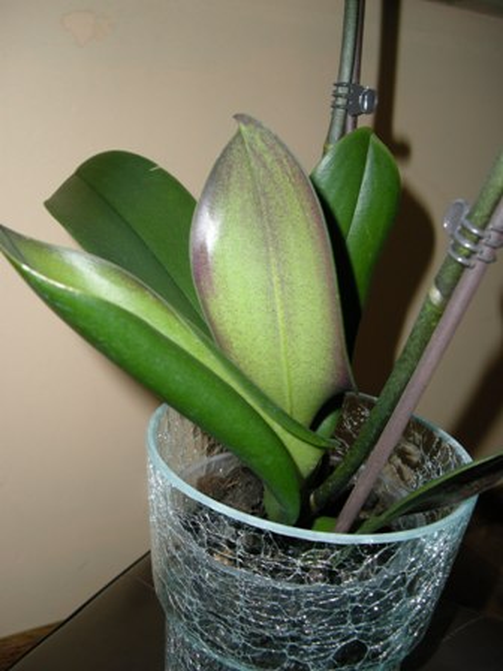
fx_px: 717
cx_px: 252
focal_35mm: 37
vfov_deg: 50.1
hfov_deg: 38.7
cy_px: 336
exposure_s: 1/60
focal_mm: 7.9
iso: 64
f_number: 8
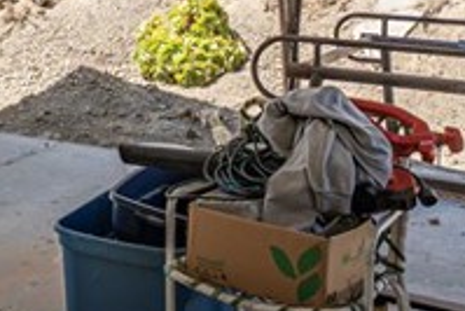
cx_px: -5
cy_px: -92
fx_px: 931
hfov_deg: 26.5
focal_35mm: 72
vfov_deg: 17.8
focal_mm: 14
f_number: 4.5
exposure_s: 1/500
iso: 125
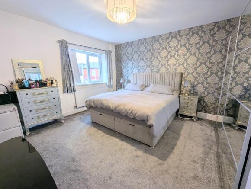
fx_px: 94
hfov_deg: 106.1
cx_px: 126
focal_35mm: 13
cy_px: 94
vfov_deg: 90.1
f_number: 2.2
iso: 71
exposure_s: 1/23.8
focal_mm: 1.95
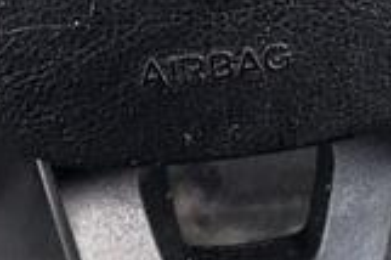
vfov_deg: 14.5
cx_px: 316
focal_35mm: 81
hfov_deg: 24.7
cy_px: -224
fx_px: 879
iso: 320
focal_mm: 2.22
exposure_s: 1/60
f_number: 2.2
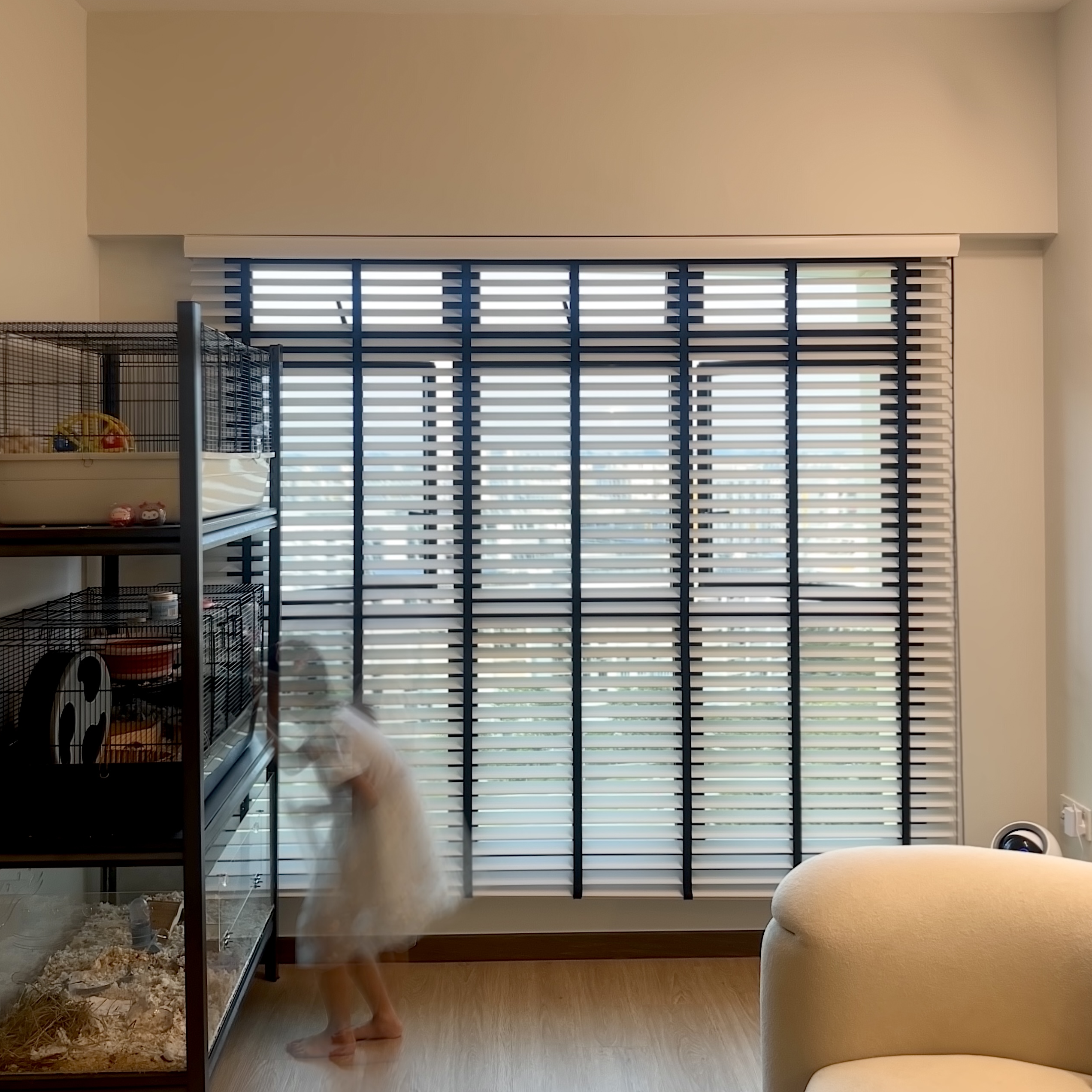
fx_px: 1035
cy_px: 480
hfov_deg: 55.6
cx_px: 534
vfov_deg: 55.5
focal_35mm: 29
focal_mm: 6.86
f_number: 1.78
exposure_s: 1/50
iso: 160
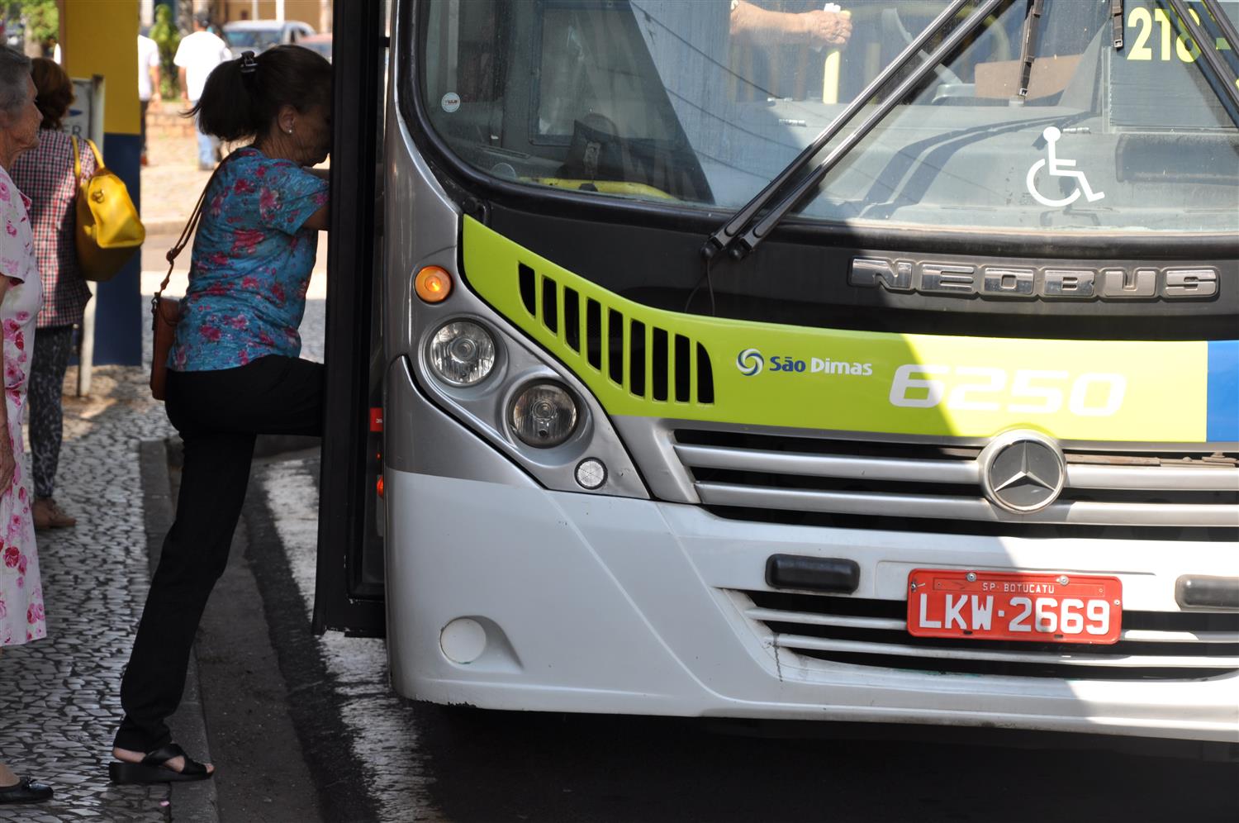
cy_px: 412
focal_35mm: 112
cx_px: 620
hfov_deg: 18.2
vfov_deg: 12.1
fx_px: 3867
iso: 200
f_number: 7.1
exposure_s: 1/200
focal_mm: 75
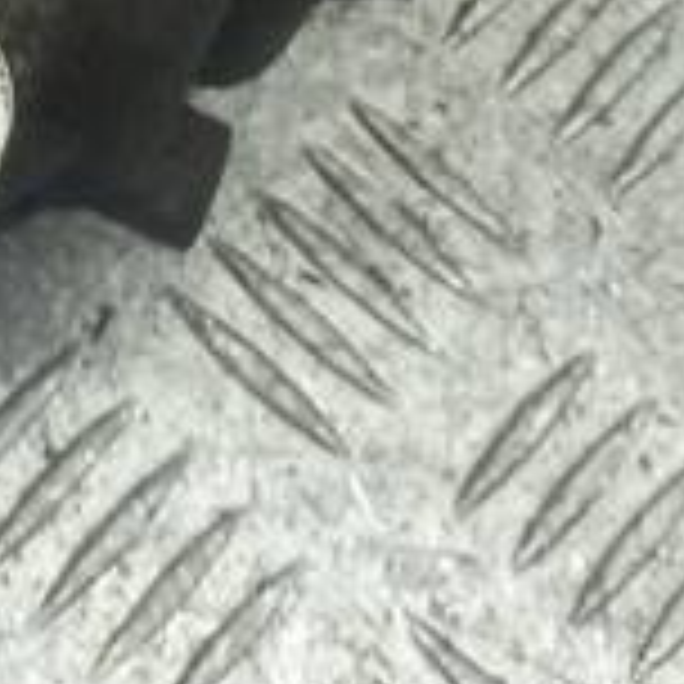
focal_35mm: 149
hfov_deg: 11.1
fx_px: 3331
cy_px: -832
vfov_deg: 10.4
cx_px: -459
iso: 64
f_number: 1.8
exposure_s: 1/50
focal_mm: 4.6
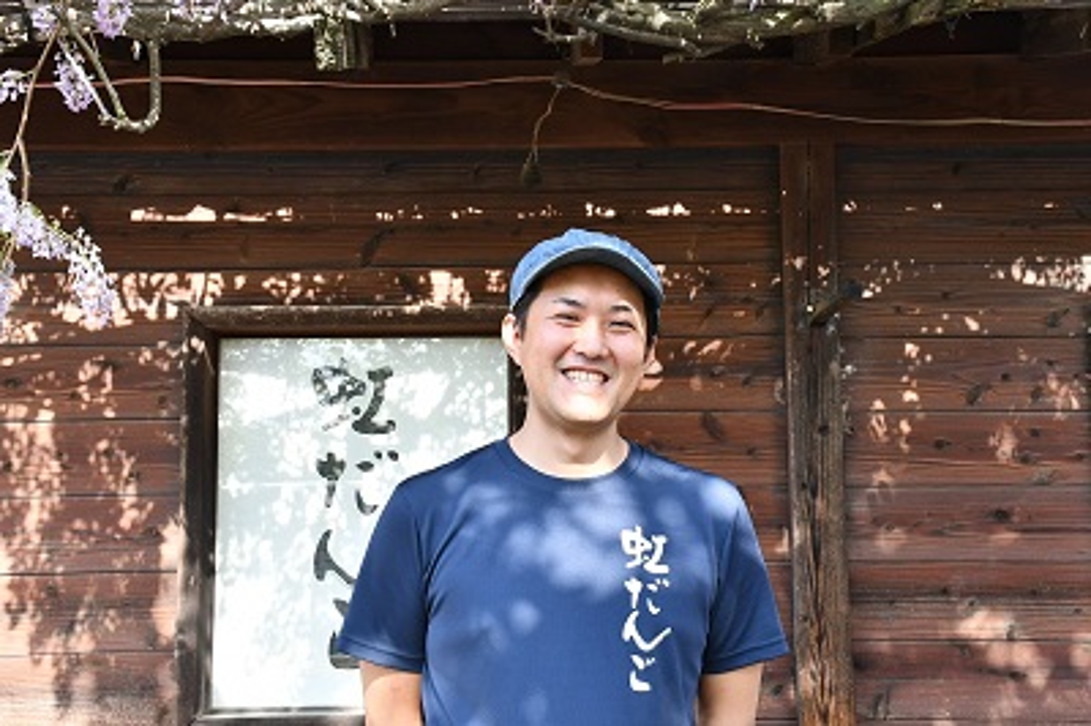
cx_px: 546
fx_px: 1453
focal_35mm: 48
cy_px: 363
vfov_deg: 28.0
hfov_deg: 41.1
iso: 800
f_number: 8
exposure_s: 1/250
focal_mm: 32
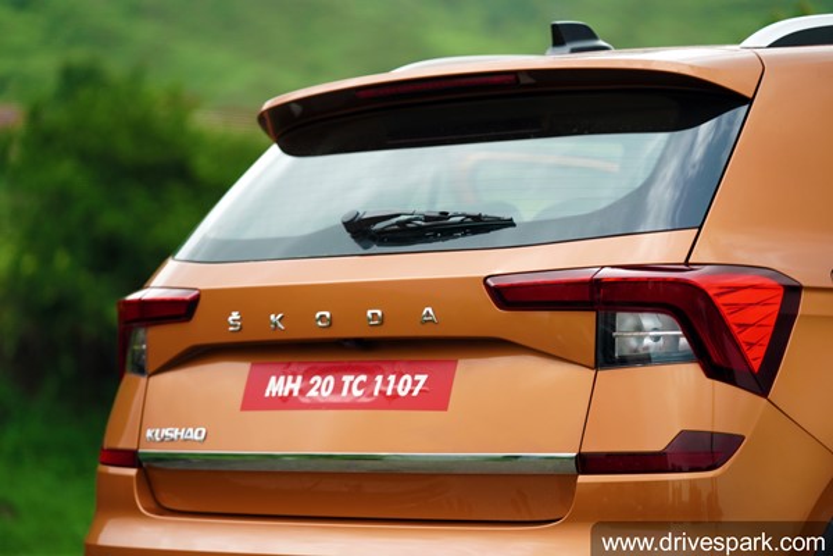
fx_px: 2846
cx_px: 416
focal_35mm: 123
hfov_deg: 16.7
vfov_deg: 11.1
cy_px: 278
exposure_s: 1/250
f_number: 2.8
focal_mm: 123
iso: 1000
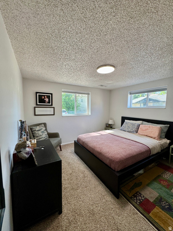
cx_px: 86
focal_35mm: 14
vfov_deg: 102.1
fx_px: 93
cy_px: 116
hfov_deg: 85.7
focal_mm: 2.22
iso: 125
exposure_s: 1/120
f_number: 2.2
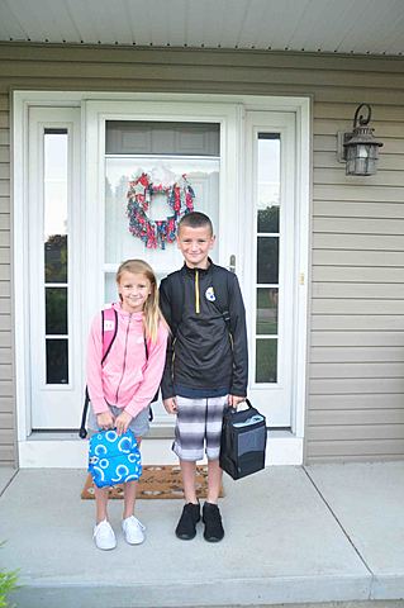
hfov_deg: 39.9
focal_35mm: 33
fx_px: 557
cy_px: 304
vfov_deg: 57.3
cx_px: 202
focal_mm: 22
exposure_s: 1/200
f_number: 5.6
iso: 1250
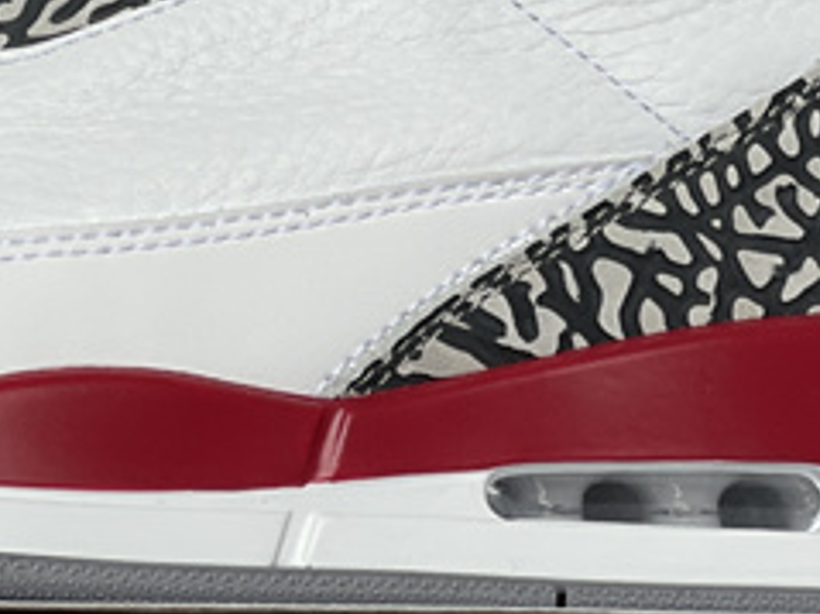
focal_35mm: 198
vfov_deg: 7.4
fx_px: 4688
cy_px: -247
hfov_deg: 9.9
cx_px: -21
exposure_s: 1/121
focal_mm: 7.5
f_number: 2.2
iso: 32
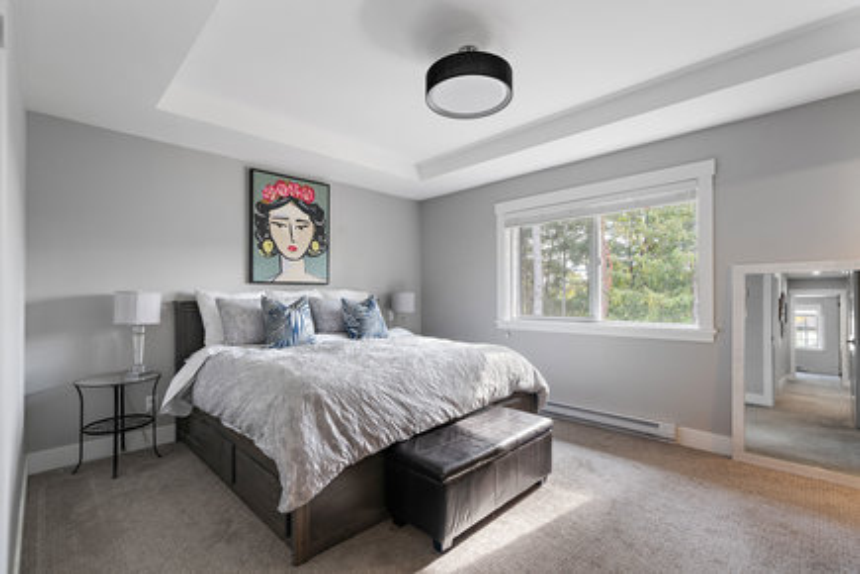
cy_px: 287
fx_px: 382
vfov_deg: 73.7
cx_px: 430
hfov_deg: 96.7
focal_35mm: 16
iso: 400
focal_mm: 16
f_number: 7.1
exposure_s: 1/1.25
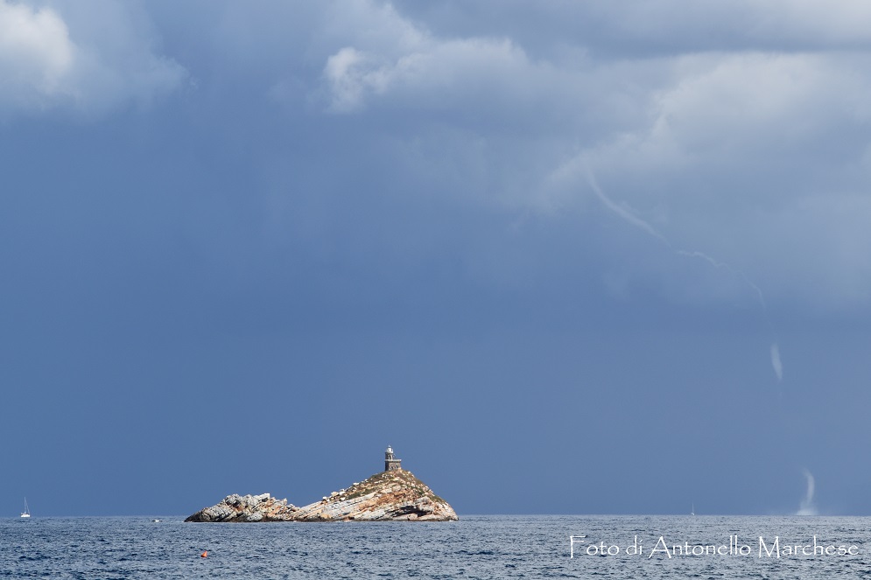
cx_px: 436
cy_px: 290
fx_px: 3447
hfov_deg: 14.4
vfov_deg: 9.6
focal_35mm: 142
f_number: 13
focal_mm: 95
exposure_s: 1/200
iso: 100
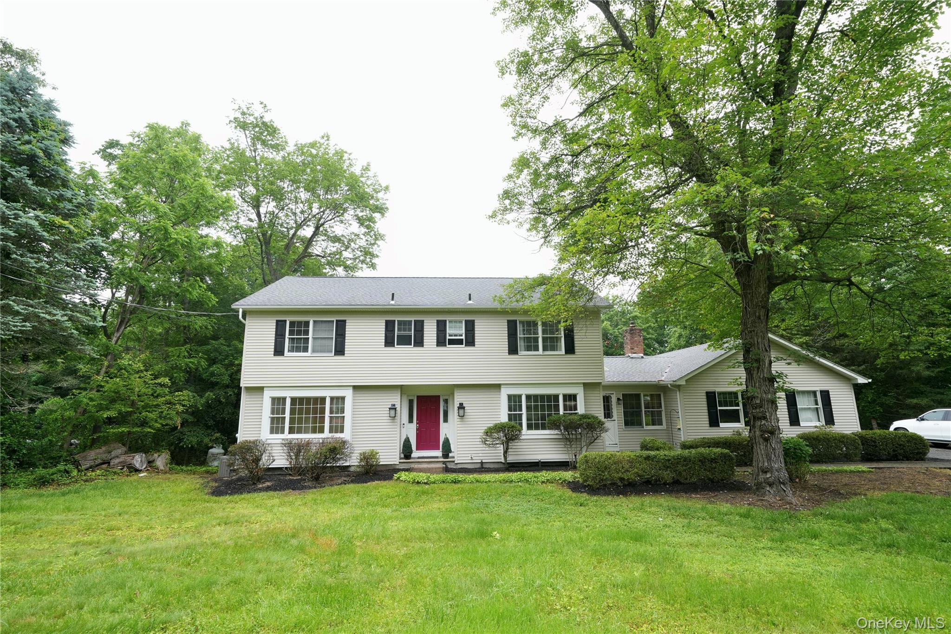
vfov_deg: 73.7
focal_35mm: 16
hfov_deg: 96.7
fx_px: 423
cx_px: 476
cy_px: 317
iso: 1000
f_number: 9
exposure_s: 1/125
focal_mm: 16
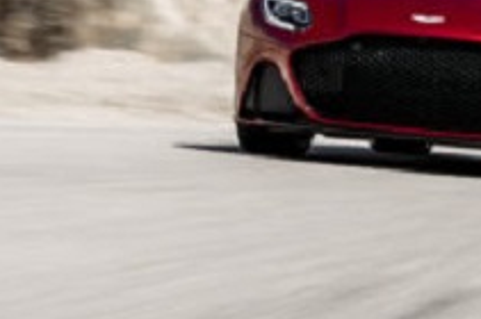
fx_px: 2655
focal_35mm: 199
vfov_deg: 6.9
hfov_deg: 10.3
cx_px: 442
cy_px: 108
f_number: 14
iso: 50
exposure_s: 1/15
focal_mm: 70
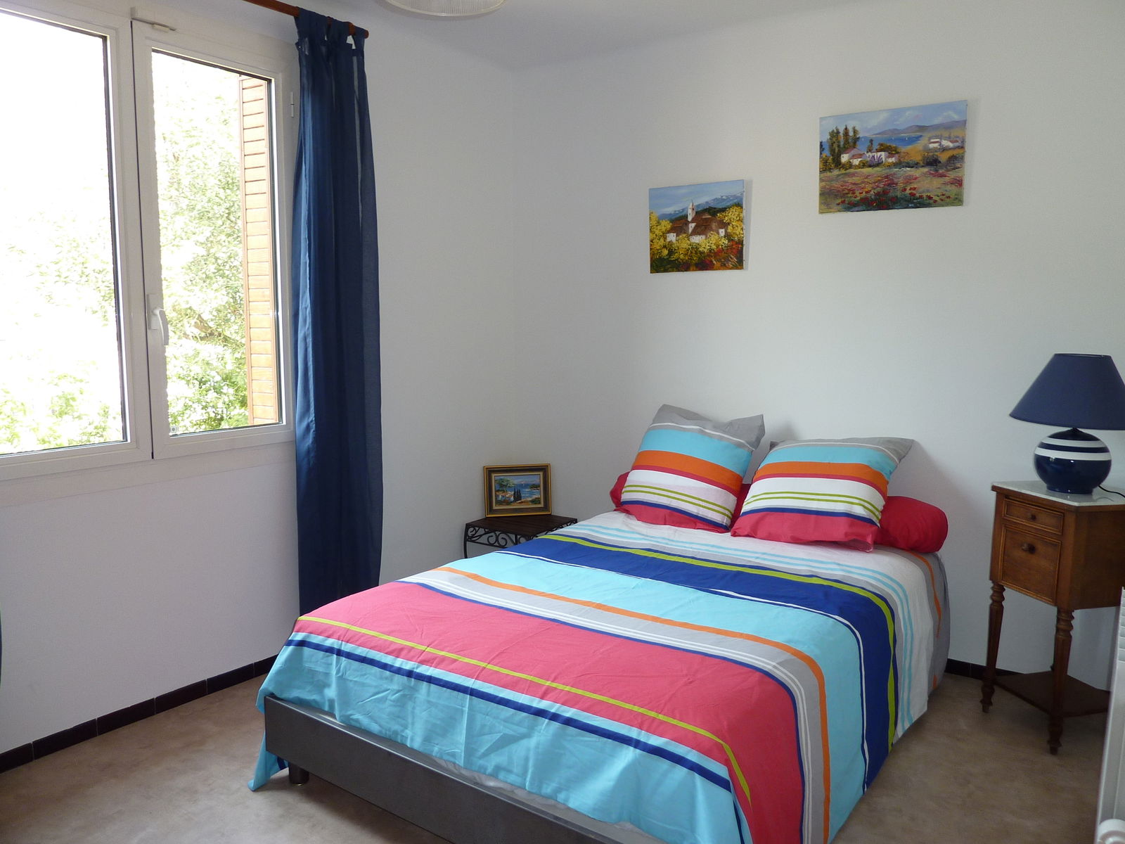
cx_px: 562
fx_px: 812
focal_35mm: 25
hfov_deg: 69.4
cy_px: 422
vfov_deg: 54.9
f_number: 3.3
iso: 100
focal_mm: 4.1
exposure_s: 1/30
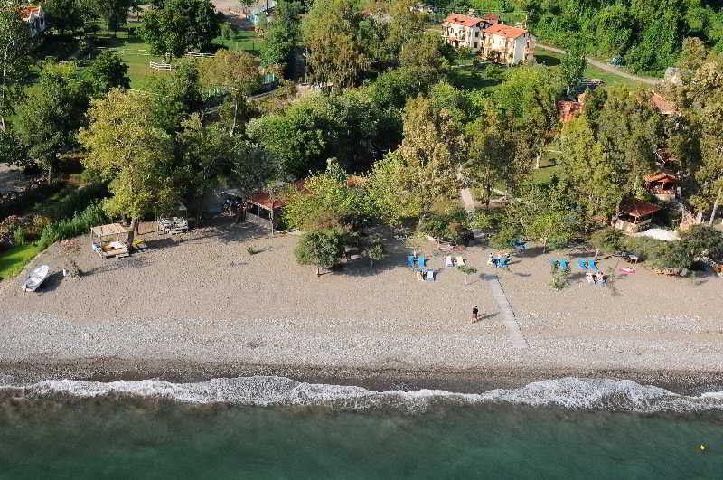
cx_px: 362
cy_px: 240
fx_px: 812
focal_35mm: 40
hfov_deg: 48.0
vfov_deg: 32.9
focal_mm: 27
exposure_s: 1/250
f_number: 8
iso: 200
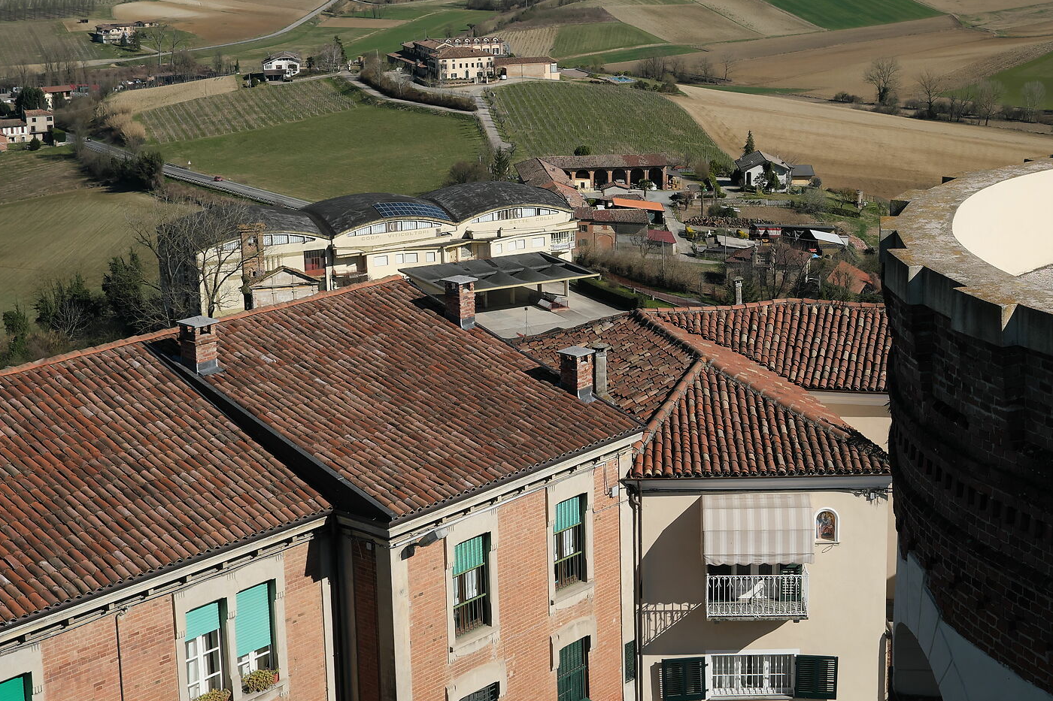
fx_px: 1755
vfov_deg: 22.6
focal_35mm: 60
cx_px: 703
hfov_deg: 33.1
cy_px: 267
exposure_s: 1/800
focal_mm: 23
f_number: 7.1
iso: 160
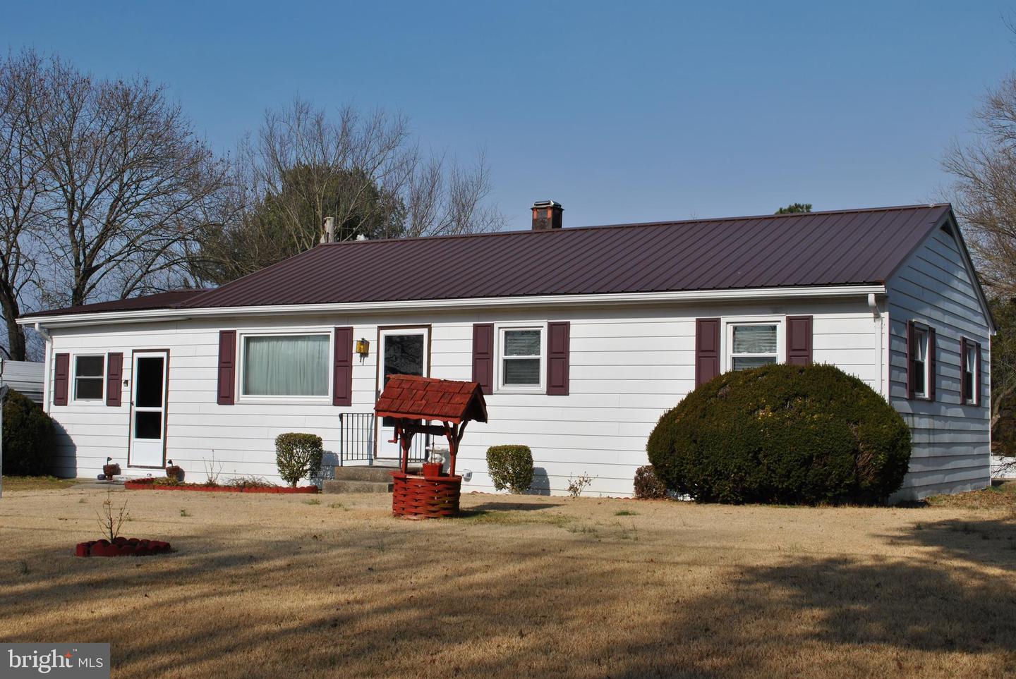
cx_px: 508
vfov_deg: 29.9
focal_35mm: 45
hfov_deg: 43.6
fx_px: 1271
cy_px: 340
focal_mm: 30
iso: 100
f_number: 10
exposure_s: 1/400
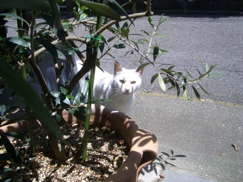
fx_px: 246
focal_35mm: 35
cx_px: 122
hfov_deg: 52.6
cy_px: 91
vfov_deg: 40.7
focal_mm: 5.8
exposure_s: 1/400
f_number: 4.3
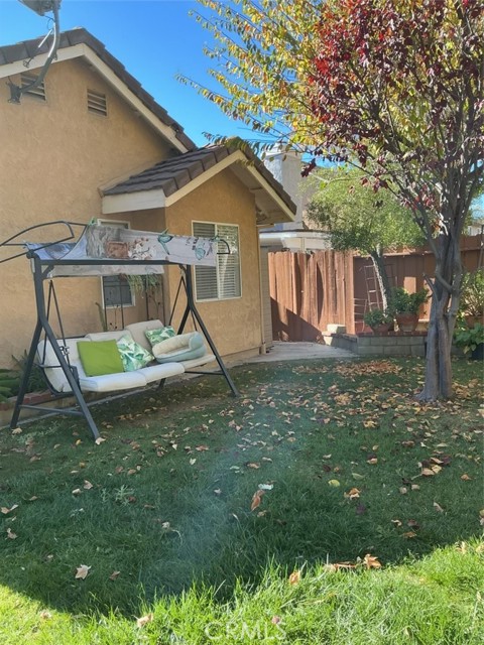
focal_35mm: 29
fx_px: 541
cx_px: 242
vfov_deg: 61.7
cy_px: 322
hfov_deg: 48.2
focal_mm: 3
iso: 25
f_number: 1.8
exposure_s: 1/243
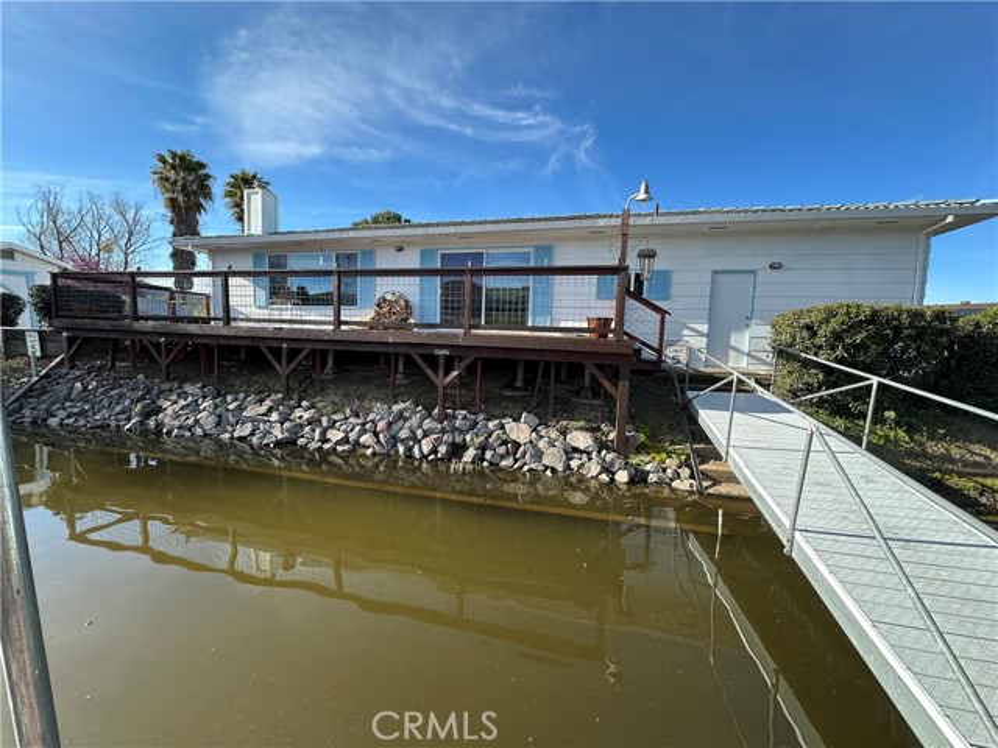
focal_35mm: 14
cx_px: 499
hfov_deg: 102.1
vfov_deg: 85.7
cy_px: 374
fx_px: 404
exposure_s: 1/575
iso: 40
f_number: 2.2
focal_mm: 2.22
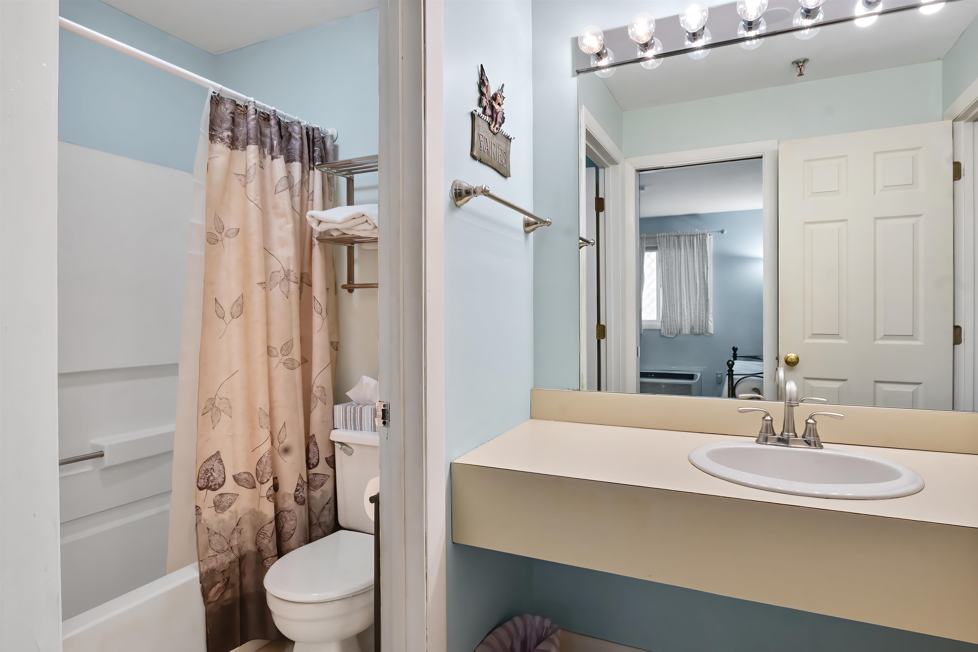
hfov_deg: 90.0
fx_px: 489
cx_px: 489
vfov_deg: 67.4
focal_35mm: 18
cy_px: 326
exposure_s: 1/6
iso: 500
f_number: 9
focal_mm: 12
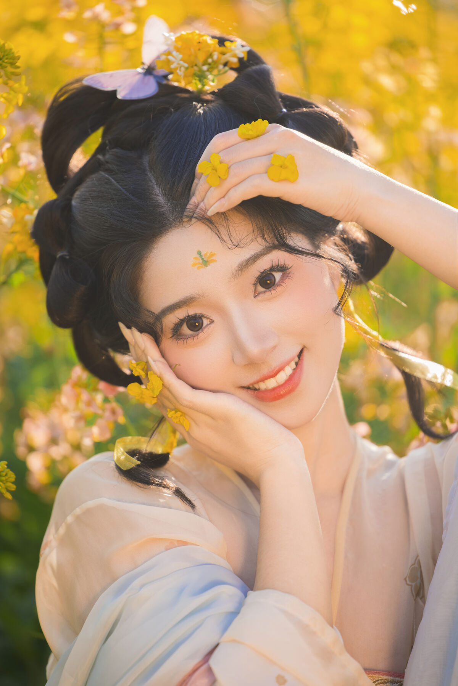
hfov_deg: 6.9
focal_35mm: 199
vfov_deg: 10.3
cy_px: 343
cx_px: 229
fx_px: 3796
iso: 100
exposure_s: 1/320
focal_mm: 200
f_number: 2.8
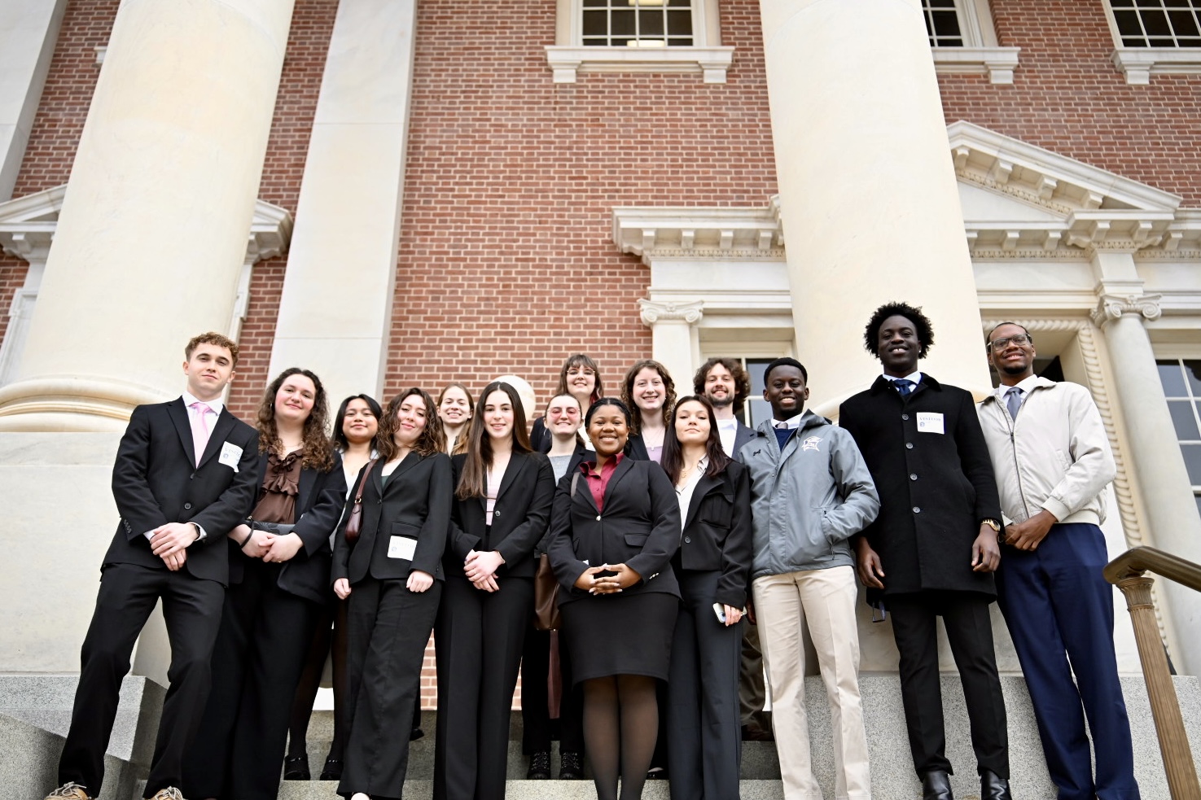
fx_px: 934
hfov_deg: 65.5
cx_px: 600
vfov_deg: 46.4
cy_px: 400
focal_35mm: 28
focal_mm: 28
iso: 800
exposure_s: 1/2000
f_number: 2.8
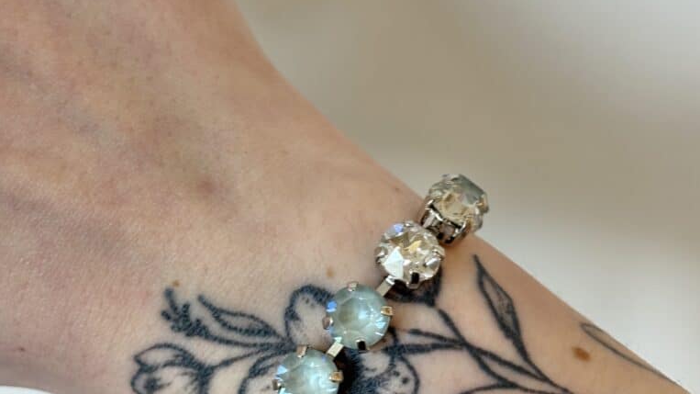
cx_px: 351
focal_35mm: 76
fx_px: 1411
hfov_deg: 27.9
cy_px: 232
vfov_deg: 15.9
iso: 25
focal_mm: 5.96
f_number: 1.6
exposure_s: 1/50
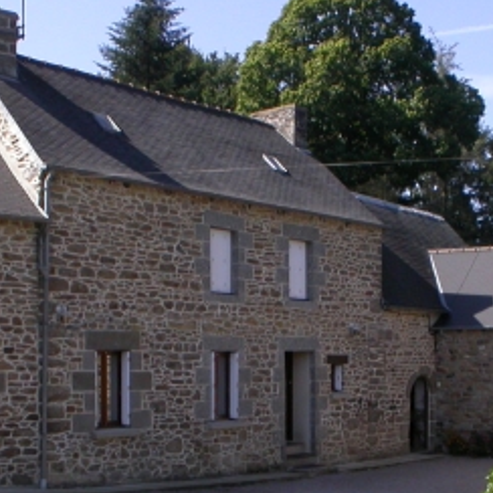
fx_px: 1515
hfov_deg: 18.4
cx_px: 329
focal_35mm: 94
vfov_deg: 18.4
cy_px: 378
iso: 100
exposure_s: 1/219
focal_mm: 7.85
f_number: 6.7
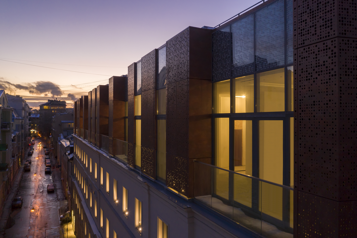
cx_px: 178
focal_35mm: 28
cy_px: 119
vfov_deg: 46.4
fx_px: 278
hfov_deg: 65.5
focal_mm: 10.26
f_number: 4.5
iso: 200
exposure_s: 1/10
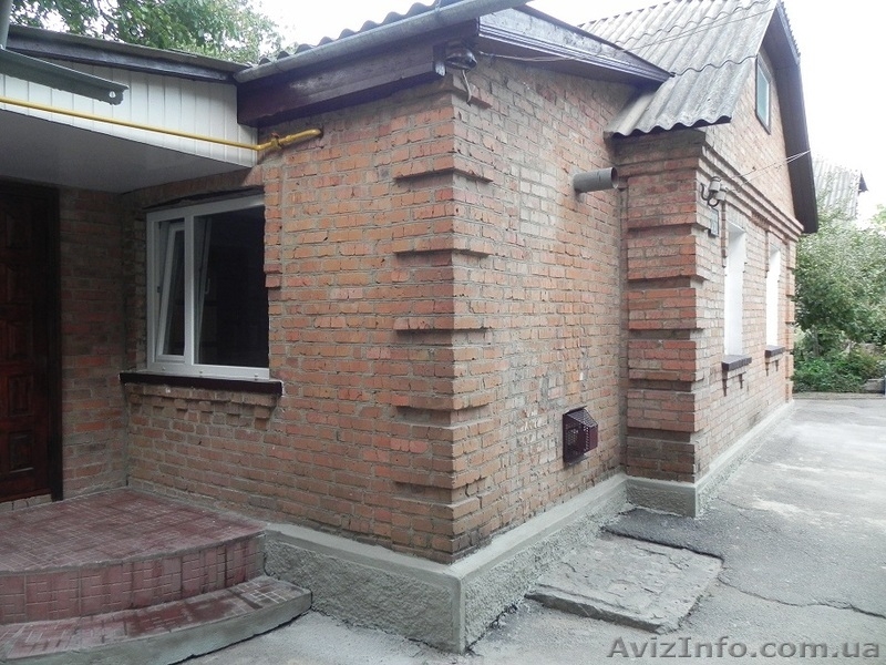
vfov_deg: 53.1
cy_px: 332
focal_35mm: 26
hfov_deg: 67.3
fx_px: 665
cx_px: 443
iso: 400
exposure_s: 1/21.1
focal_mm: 4.6
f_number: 2.8
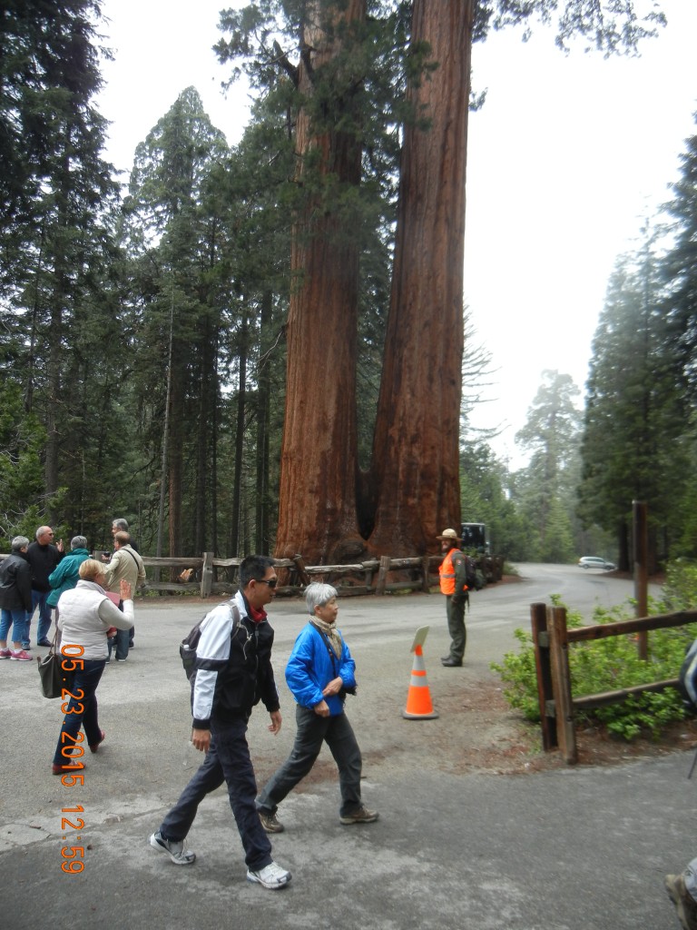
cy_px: 465
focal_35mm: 30
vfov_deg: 60.0
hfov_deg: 46.8
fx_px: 805
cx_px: 348
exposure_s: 1/348
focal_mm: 5.4
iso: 160
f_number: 3.5
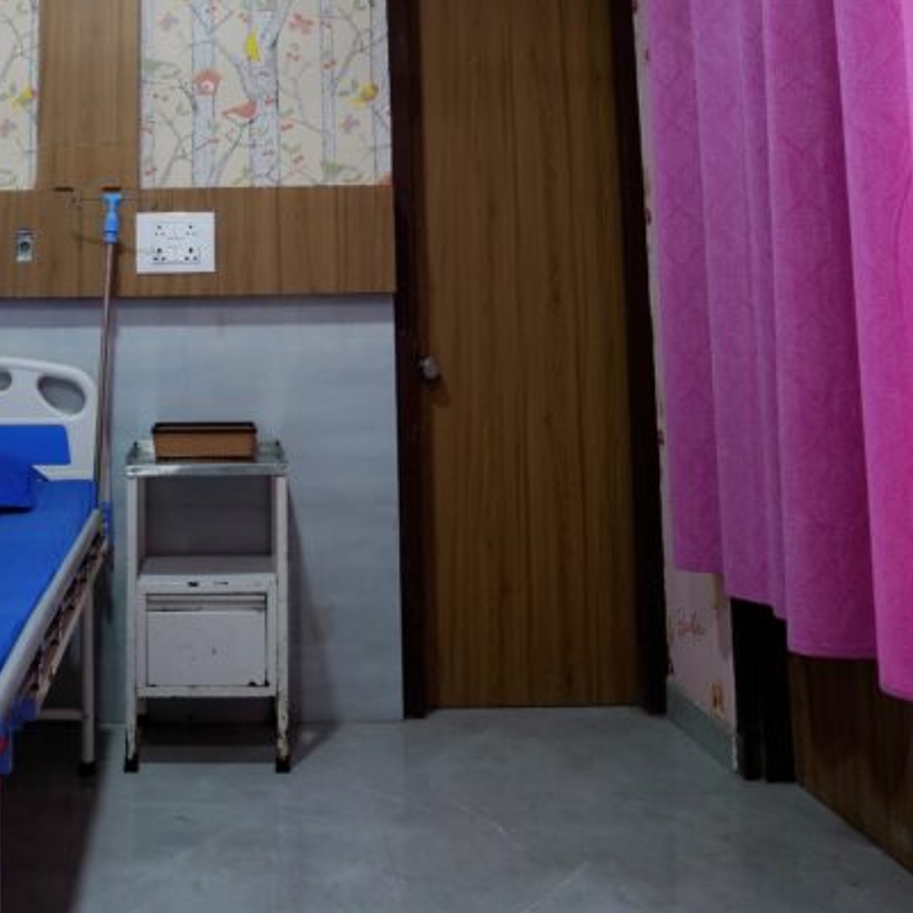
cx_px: 192
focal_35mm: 37
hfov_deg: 43.0
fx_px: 1104
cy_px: 184
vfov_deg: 42.9
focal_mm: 17
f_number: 3.2
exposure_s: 1/80
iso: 800
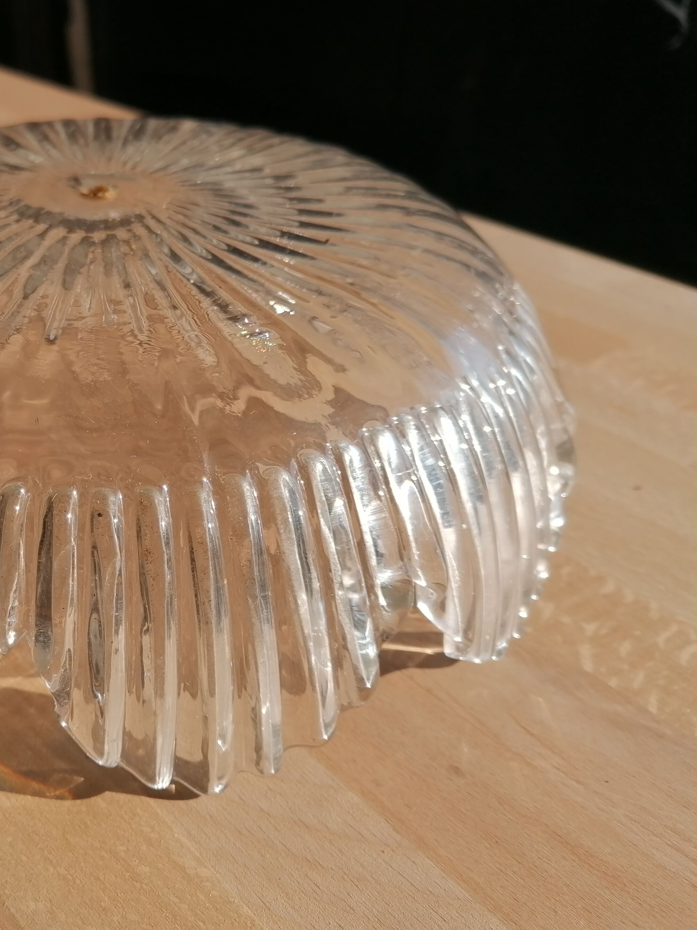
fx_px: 993
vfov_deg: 50.1
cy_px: 459
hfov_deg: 36.5
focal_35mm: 37
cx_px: 82
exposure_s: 1/1504
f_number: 1.8
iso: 50
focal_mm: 4.75
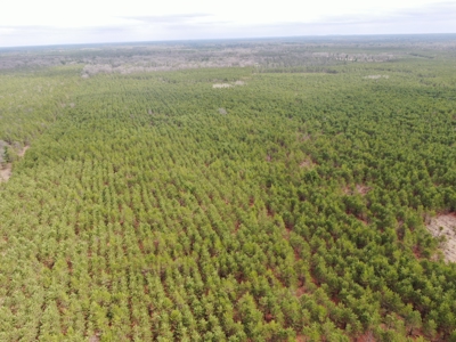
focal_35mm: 24
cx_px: 228
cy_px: 171
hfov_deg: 71.6
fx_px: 316
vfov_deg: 56.8
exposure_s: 1/500
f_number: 2.8
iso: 100
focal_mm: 4.39
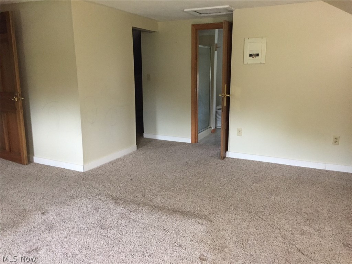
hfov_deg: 61.7
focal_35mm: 29
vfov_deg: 48.2
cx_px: 176
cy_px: 132
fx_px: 295
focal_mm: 4.15
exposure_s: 1/24
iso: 250
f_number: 2.2
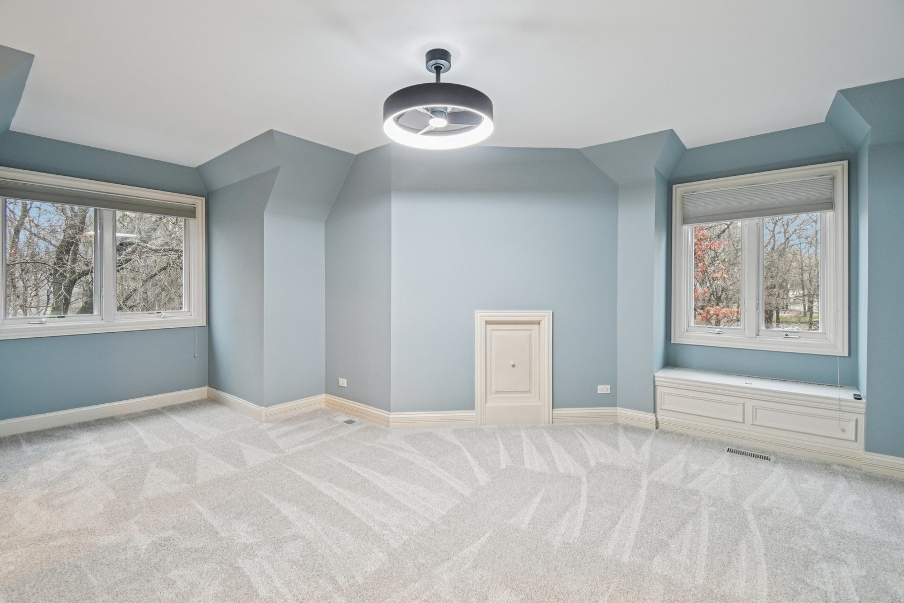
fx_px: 377
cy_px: 302
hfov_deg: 100.4
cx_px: 452
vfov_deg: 77.3
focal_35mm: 15
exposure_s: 1/13
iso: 400
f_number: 8
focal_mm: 10
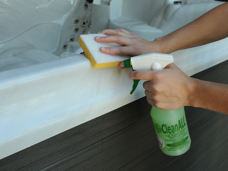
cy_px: 78
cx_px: 116
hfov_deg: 49.0
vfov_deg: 37.7
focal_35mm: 38
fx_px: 250
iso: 200
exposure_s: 1/80
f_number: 4.5
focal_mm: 20
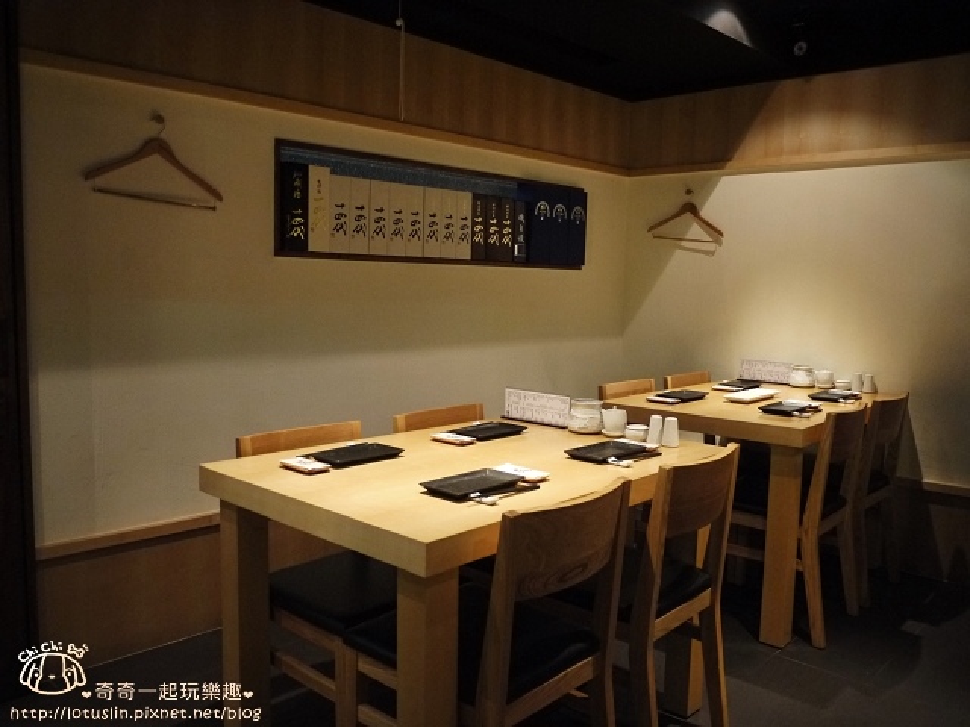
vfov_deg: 49.7
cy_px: 364
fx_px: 785
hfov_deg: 63.4
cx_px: 485
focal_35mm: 28
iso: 800
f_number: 2.5
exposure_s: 1/20
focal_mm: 14
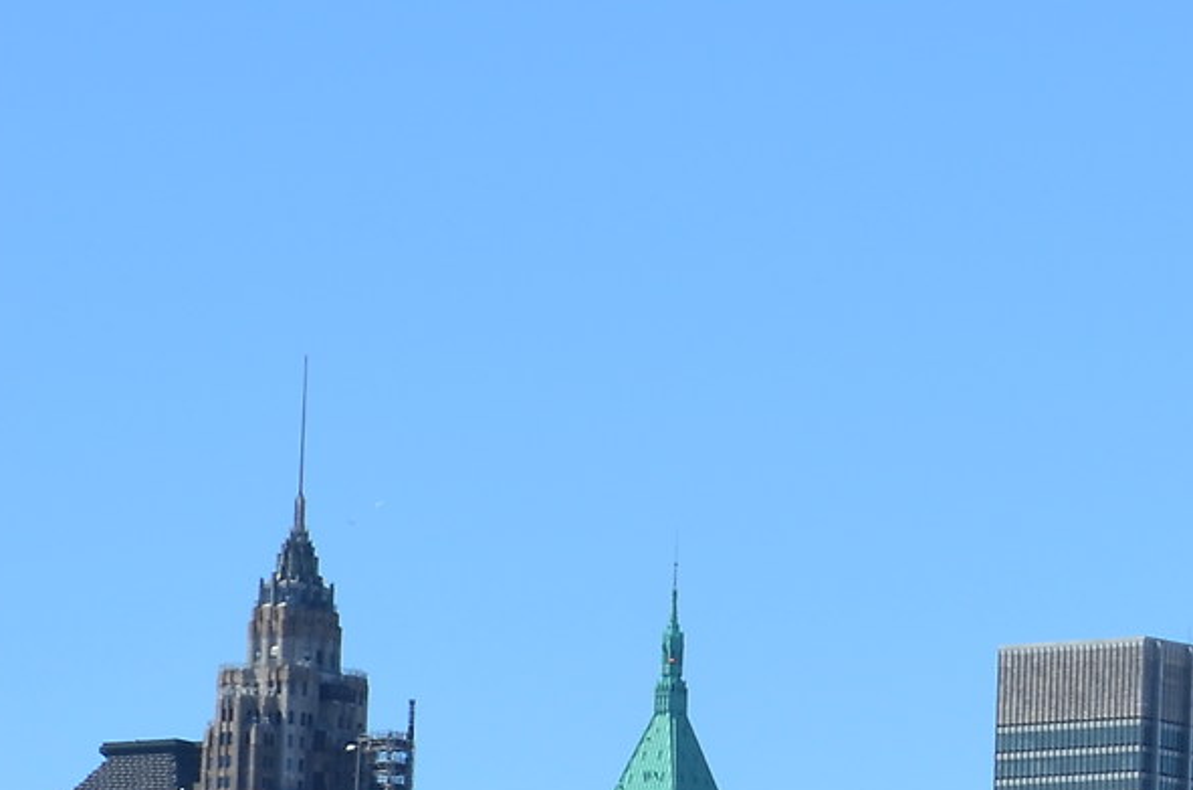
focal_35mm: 335
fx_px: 11076
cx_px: 2394
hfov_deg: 6.0
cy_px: 874
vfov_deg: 4.1
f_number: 11
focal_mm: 55
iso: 100
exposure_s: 1/125
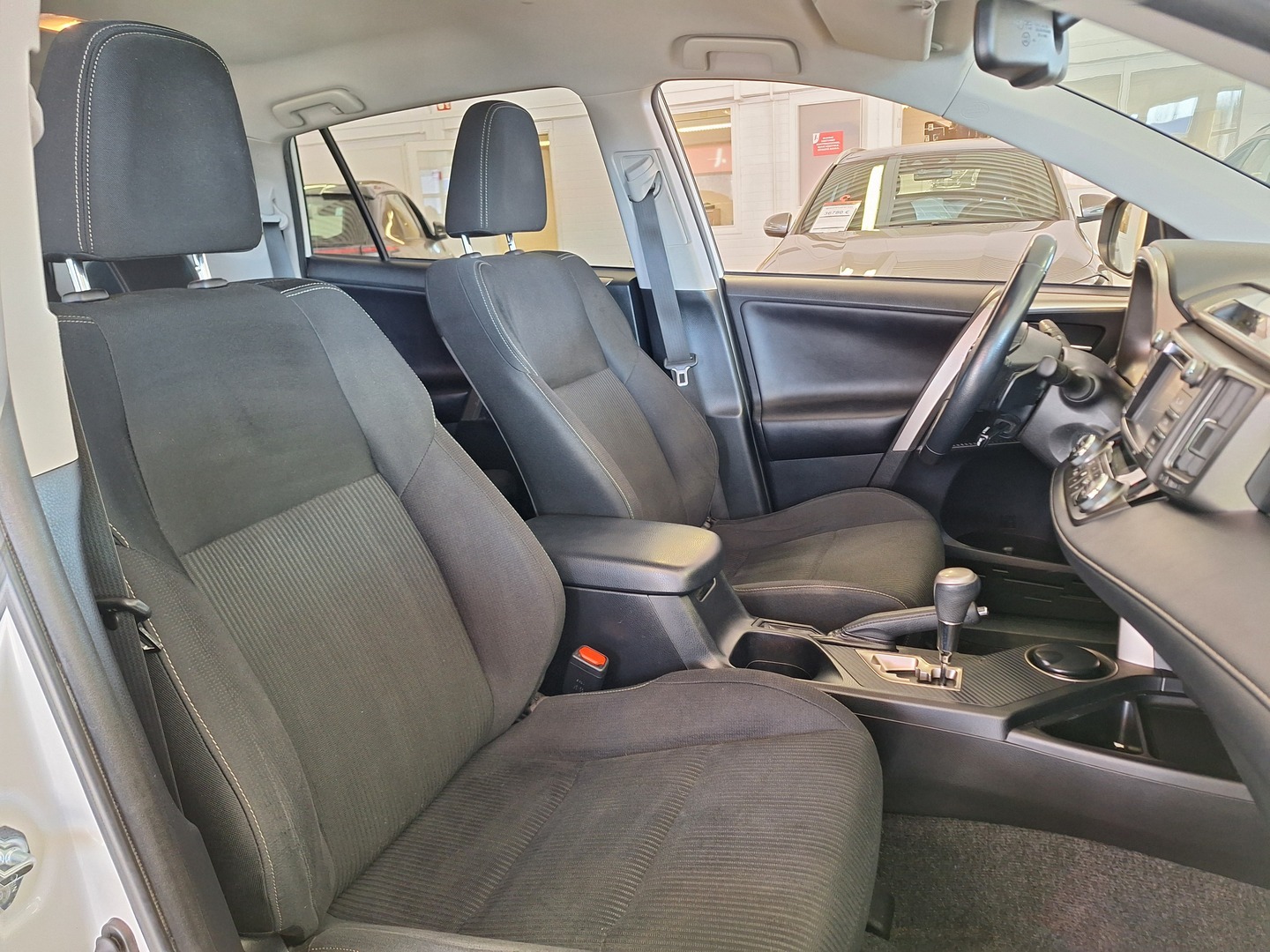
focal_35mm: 23
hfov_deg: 73.9
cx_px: 635
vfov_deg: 58.9
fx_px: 844
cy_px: 476
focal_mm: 5.54
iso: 200
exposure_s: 1/33
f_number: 1.8
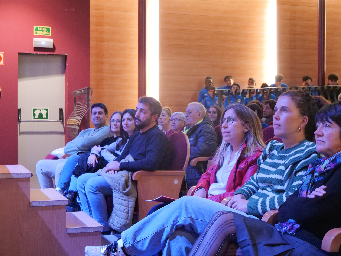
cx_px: 170
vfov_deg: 24.4
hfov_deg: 32.2
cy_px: 128
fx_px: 591
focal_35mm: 60
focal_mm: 30
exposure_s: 1/13
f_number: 4.9
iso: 3200
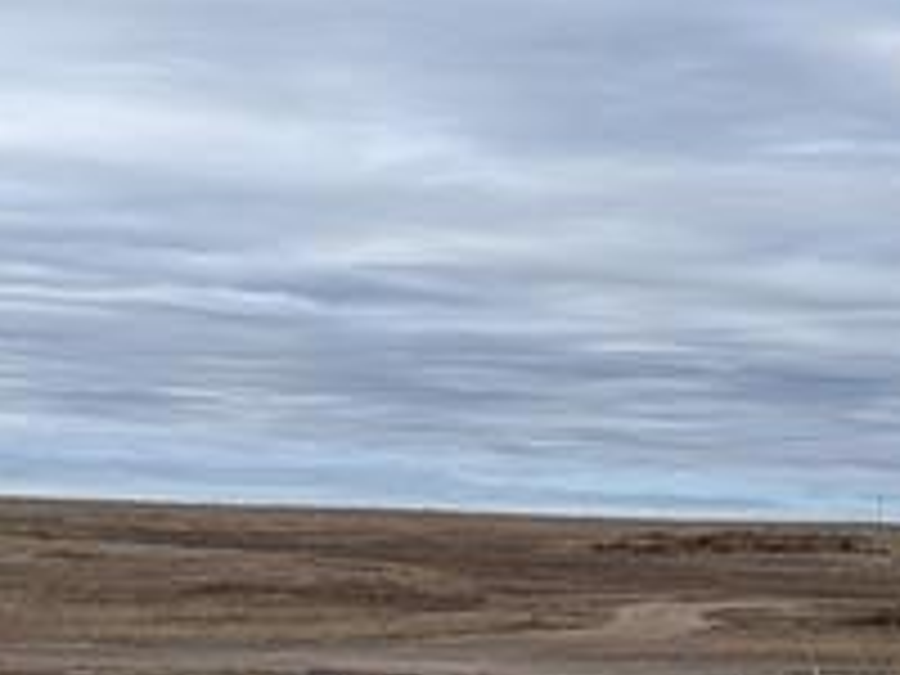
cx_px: 603
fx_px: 3198
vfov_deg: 12.0
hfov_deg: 16.0
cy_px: 421
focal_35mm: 123
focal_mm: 4.53
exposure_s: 1/1080
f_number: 1.7
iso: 29
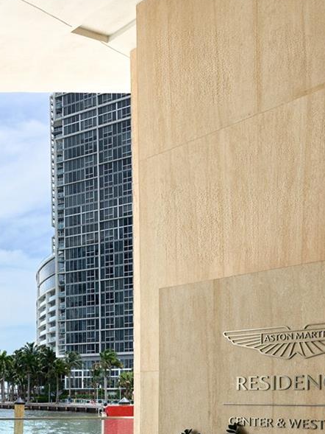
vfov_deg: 38.0
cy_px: 382
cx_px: -159
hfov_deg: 24.3
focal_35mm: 47
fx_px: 588
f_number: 8
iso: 100
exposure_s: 1/250
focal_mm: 18
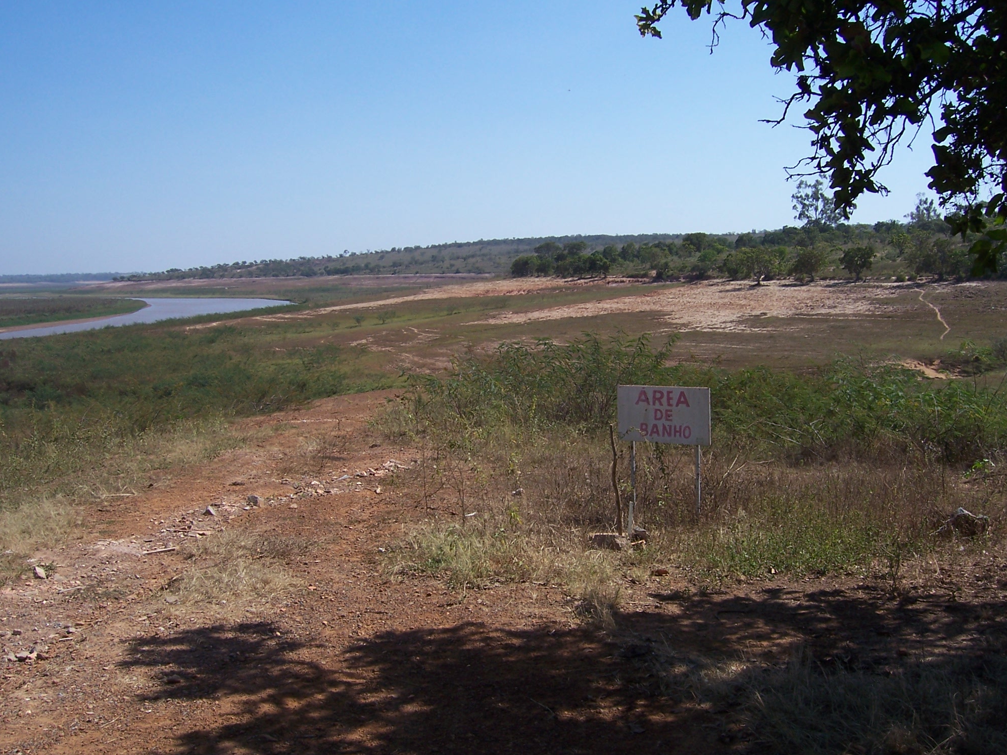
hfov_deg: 50.1
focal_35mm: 37
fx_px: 1076
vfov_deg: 38.7
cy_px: 371
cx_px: 515
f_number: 4.8
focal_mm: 6
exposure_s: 1/500
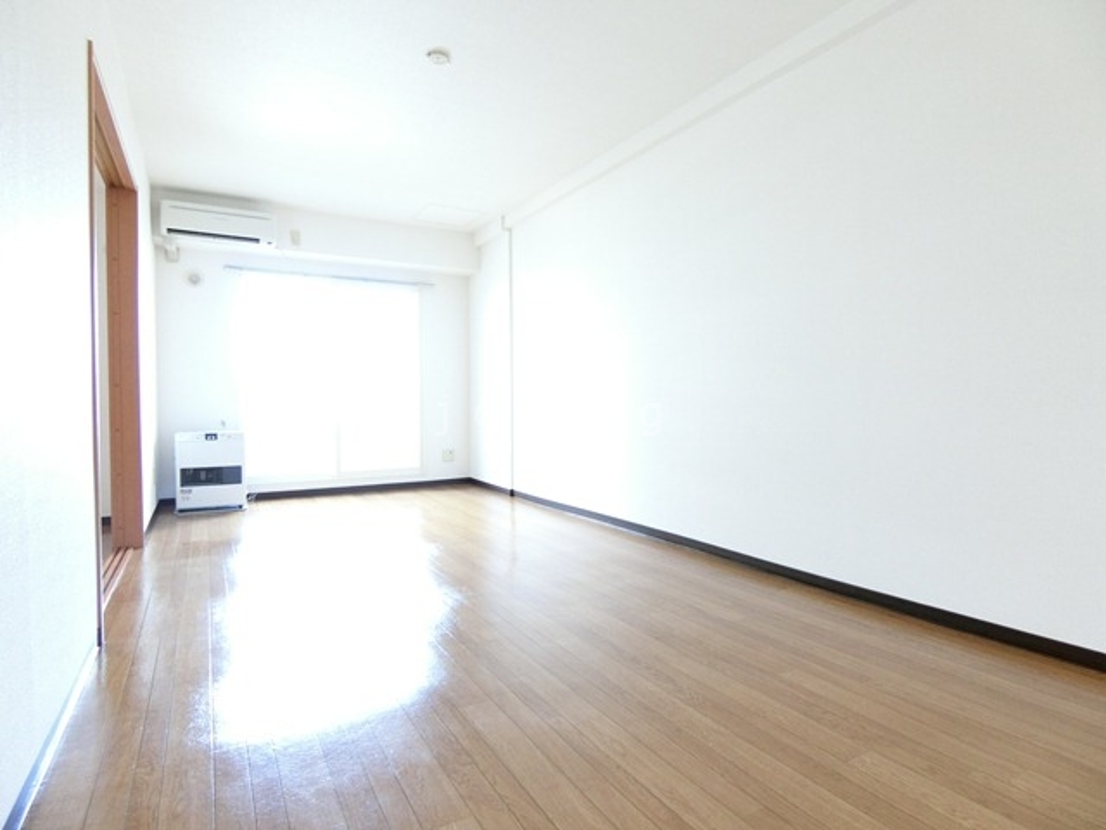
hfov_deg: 84.7
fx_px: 607
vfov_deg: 68.7
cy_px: 415
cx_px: 553
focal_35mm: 19
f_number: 2.7
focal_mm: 4.06
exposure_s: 1/40
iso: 400
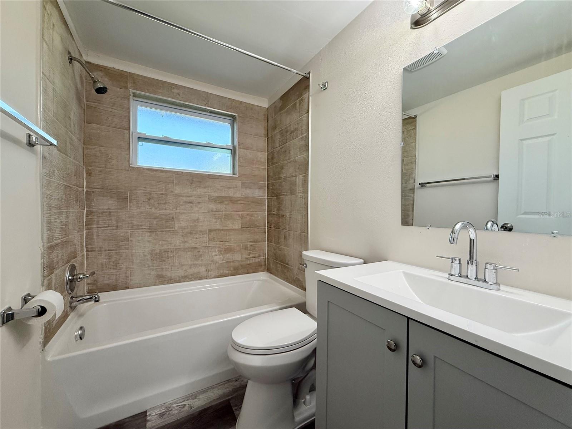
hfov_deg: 102.1
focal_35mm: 14
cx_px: 286
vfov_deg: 85.7
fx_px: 231
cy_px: 214
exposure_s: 1/120
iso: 160
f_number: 2.2
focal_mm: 2.22
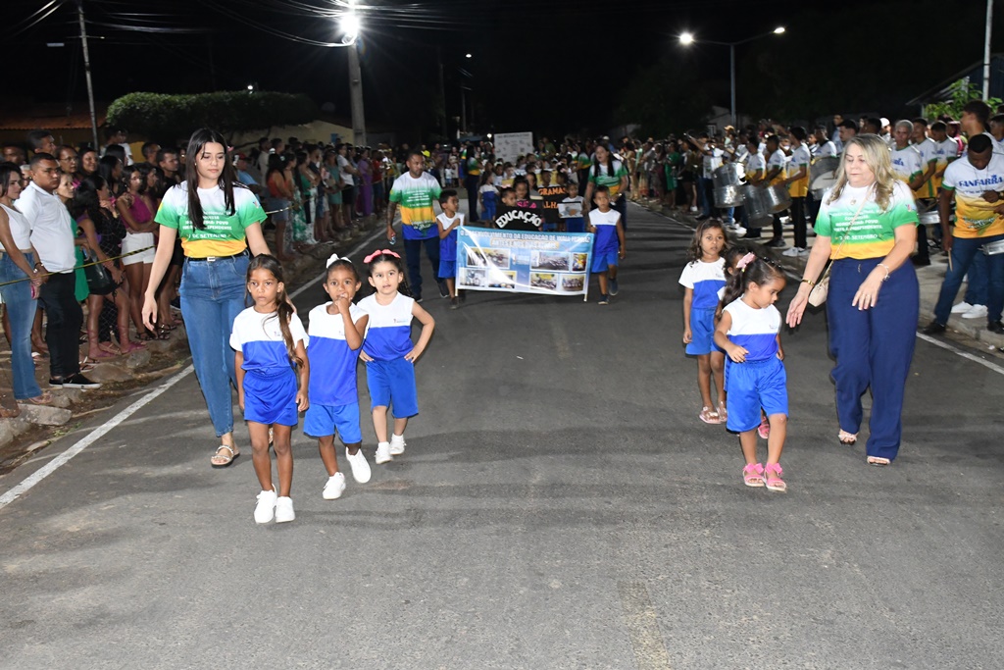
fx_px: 1255
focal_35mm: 45
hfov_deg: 43.6
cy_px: 335
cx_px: 502
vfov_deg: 29.9
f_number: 6.3
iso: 5000
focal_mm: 30
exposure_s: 1/40
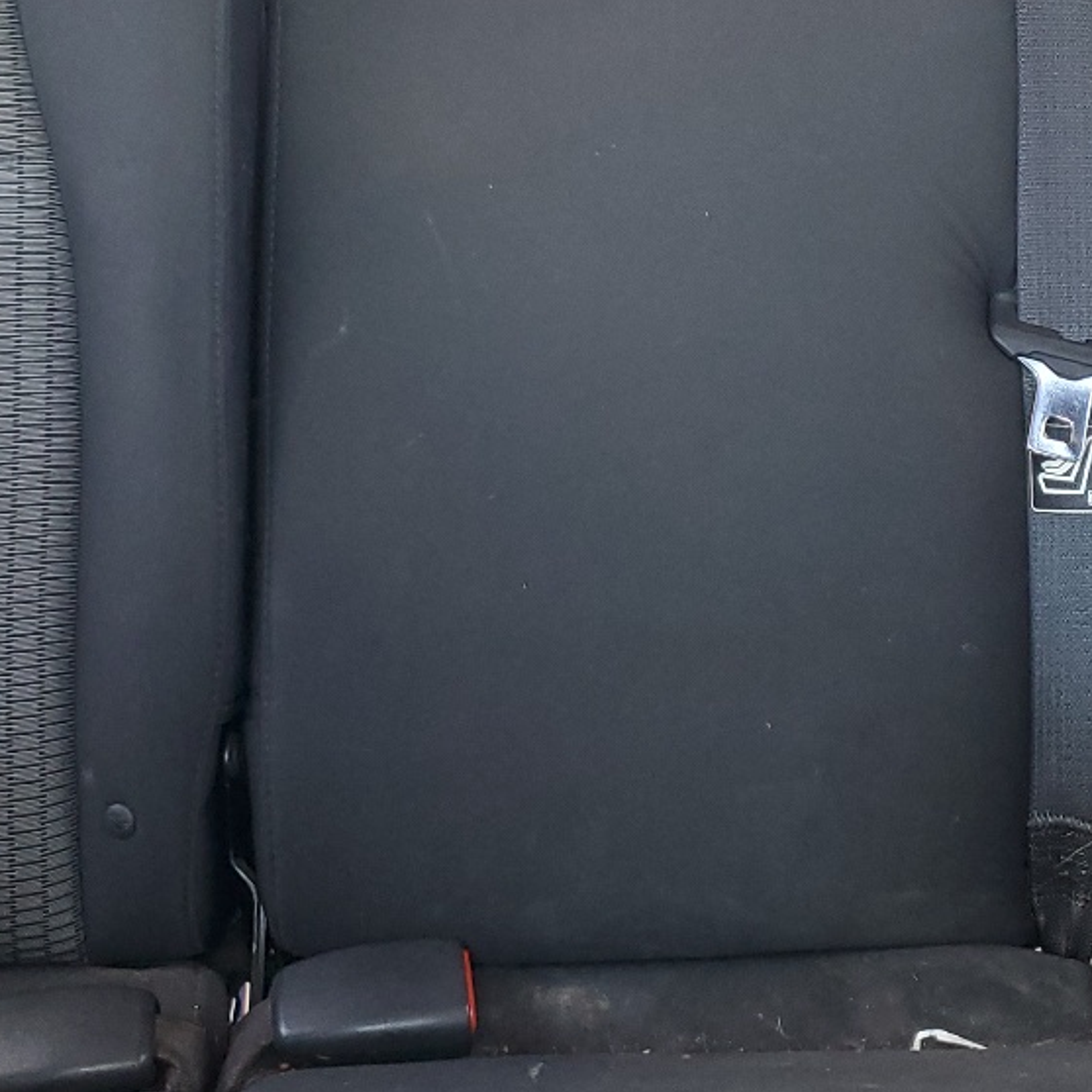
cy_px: 359
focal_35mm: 66
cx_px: 547
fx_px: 2356
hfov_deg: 26.1
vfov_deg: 26.0
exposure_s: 1/60.2
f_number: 1.5
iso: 130
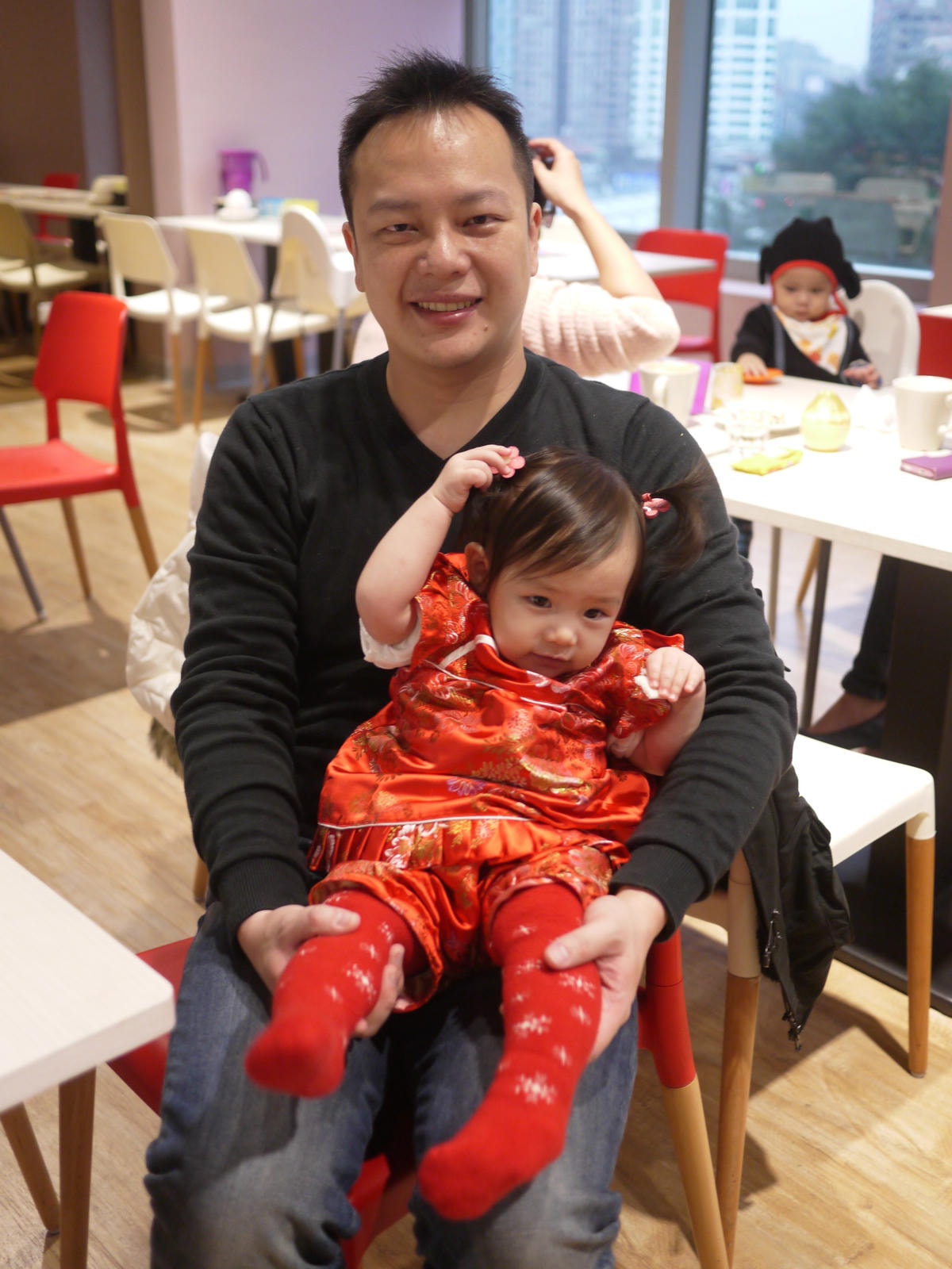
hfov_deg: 36.0
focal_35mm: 40
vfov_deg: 46.8
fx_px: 1467
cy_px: 634
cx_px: 476
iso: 400
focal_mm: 20
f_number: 1.7
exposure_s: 1/60
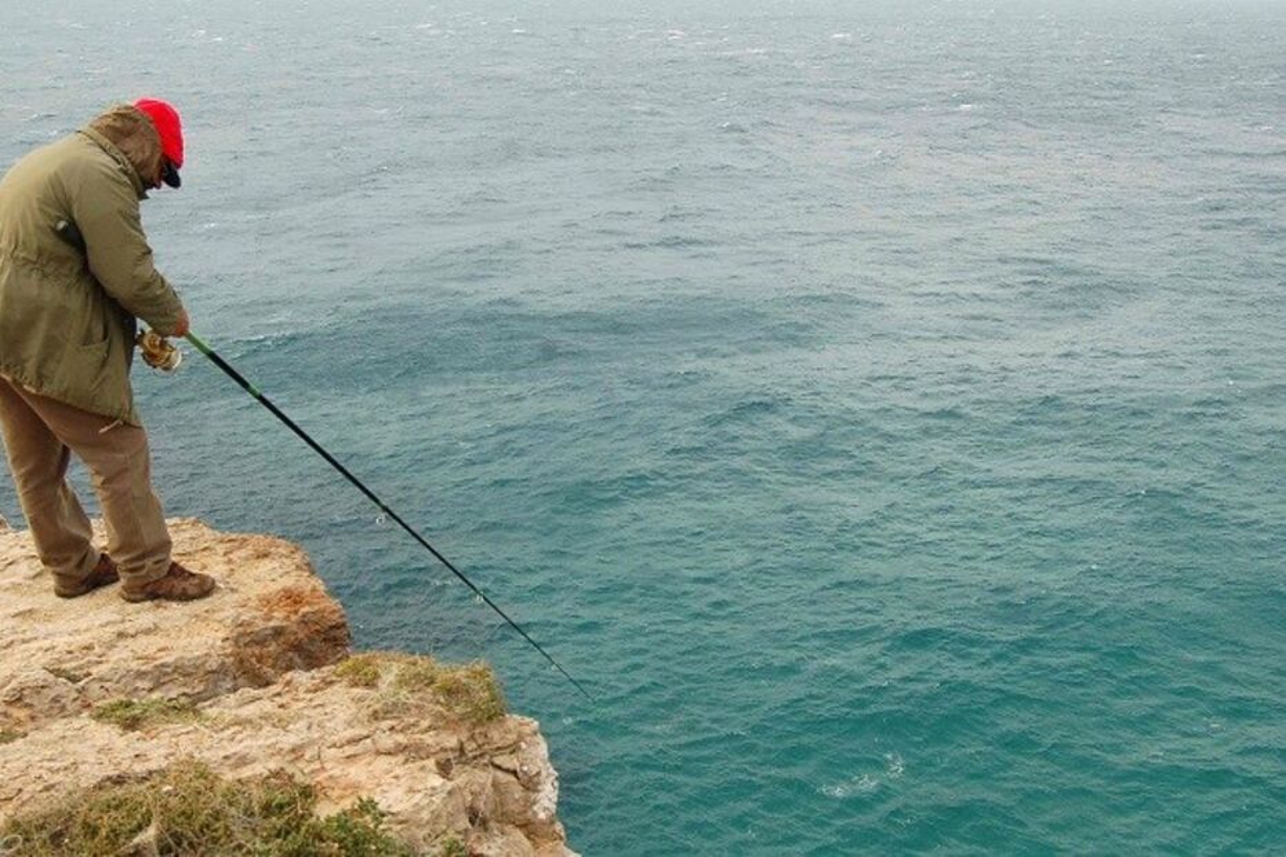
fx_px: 1179
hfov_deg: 57.2
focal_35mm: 33
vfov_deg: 40.0
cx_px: 643
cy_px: 428
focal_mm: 22
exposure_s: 1/250
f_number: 8
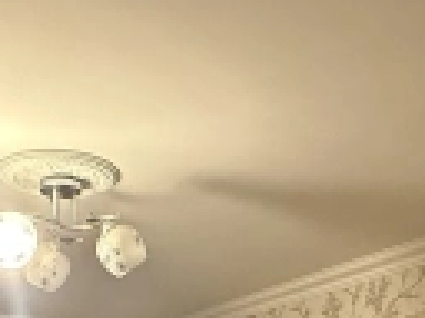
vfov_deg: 17.9
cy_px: 547
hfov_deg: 28.5
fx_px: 835
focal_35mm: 68
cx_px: 183
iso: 800
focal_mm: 2.22
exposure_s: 1/50
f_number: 2.2
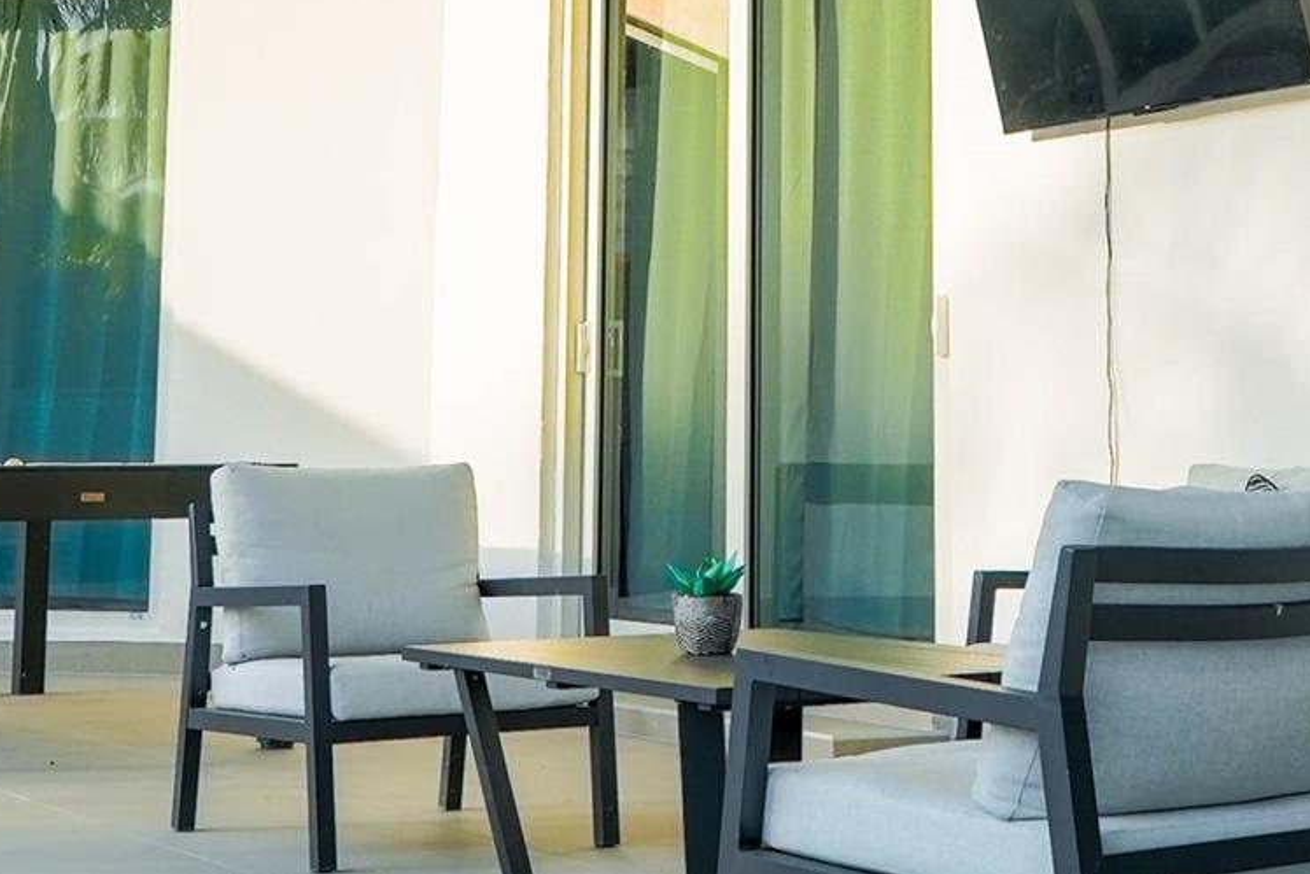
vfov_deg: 17.2
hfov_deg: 26.3
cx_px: 786
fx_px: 2802
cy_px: -57
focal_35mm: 77
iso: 640
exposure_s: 1/400
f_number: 5
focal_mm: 24
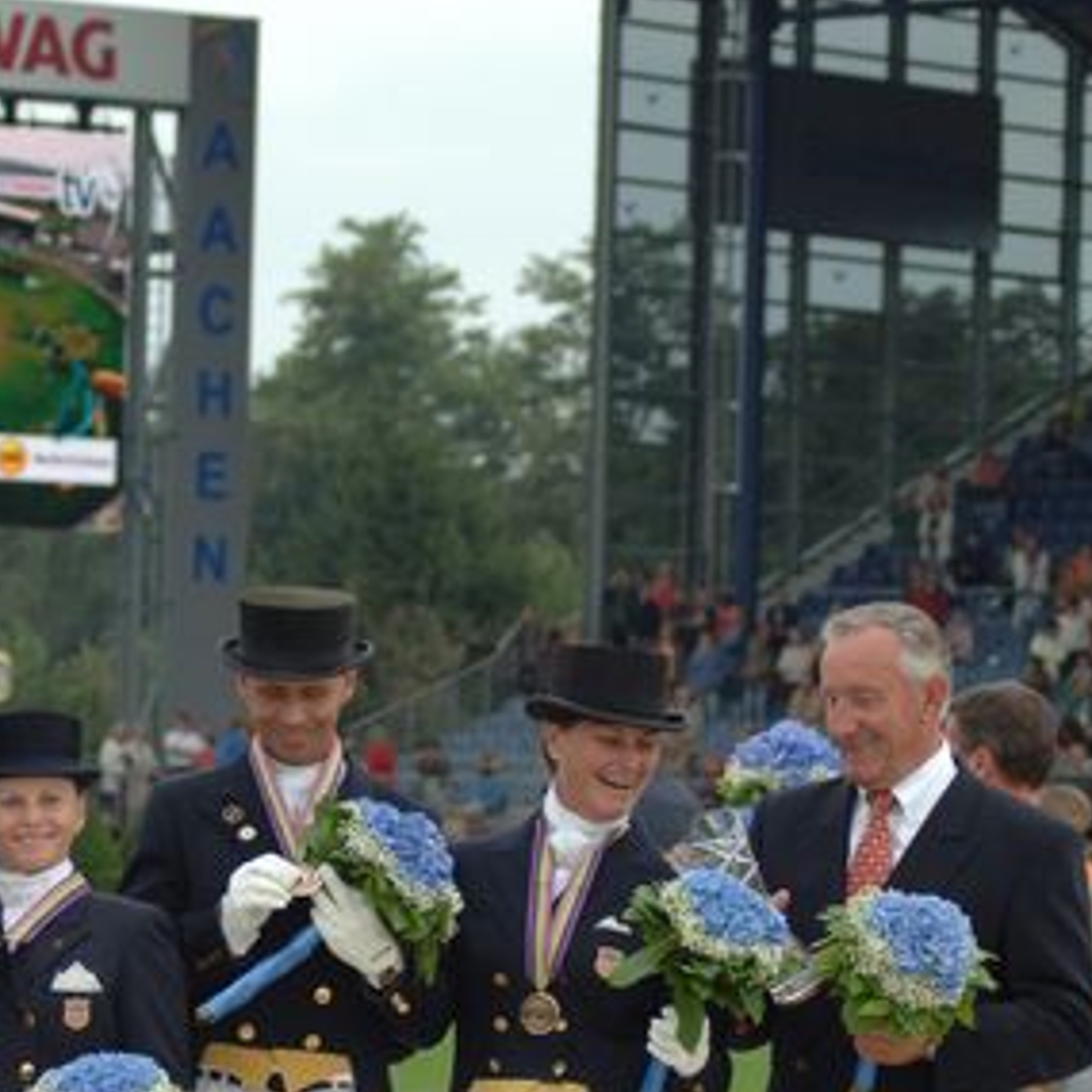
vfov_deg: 7.6
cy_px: 807
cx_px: 276
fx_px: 8173
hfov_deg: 7.6
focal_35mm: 229
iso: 200
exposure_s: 1/320
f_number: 5.6
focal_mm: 80
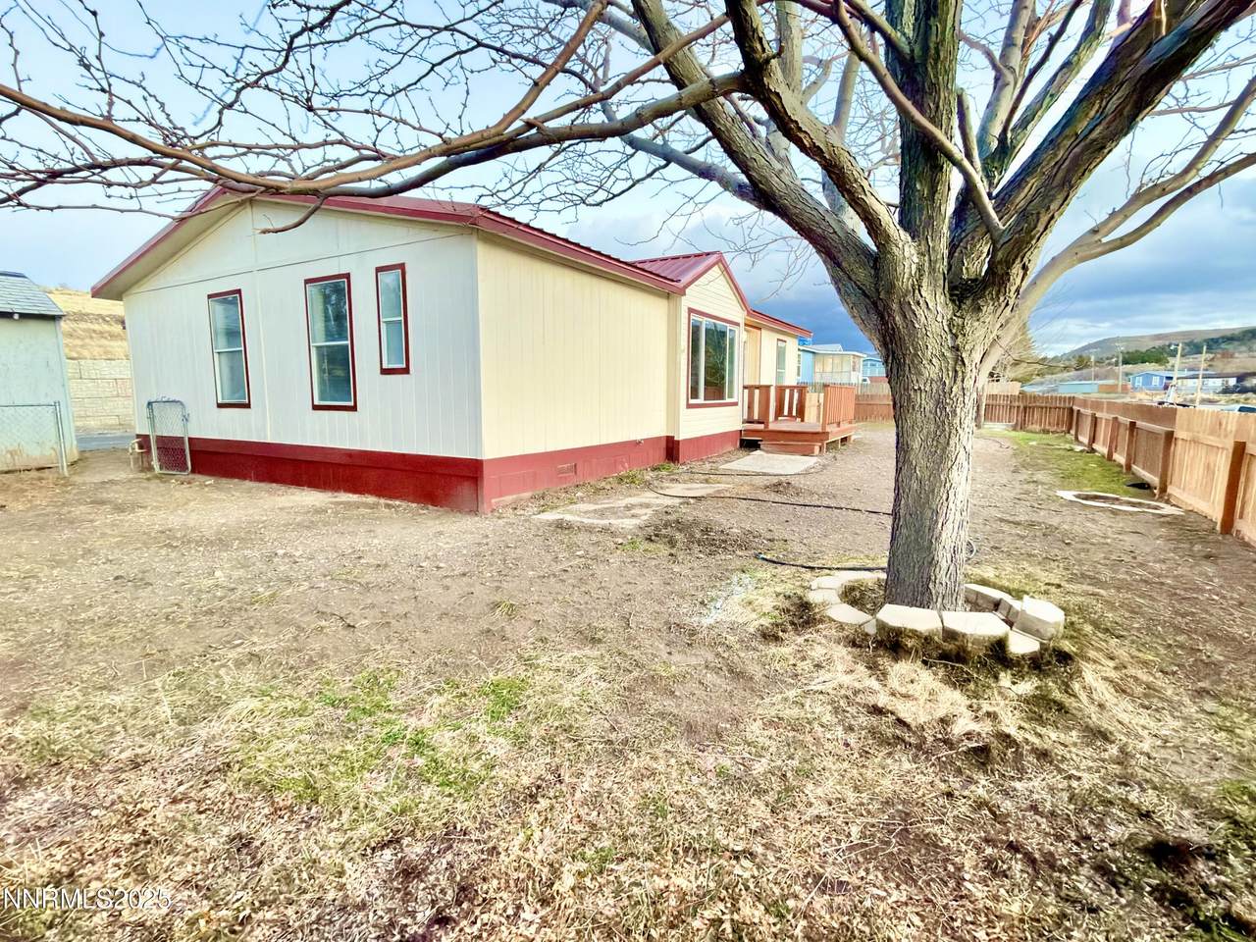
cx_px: 628
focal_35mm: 16
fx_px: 581
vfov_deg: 78.1
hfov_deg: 94.5
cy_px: 471
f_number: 2.2
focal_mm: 2.22
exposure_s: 1/24
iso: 400
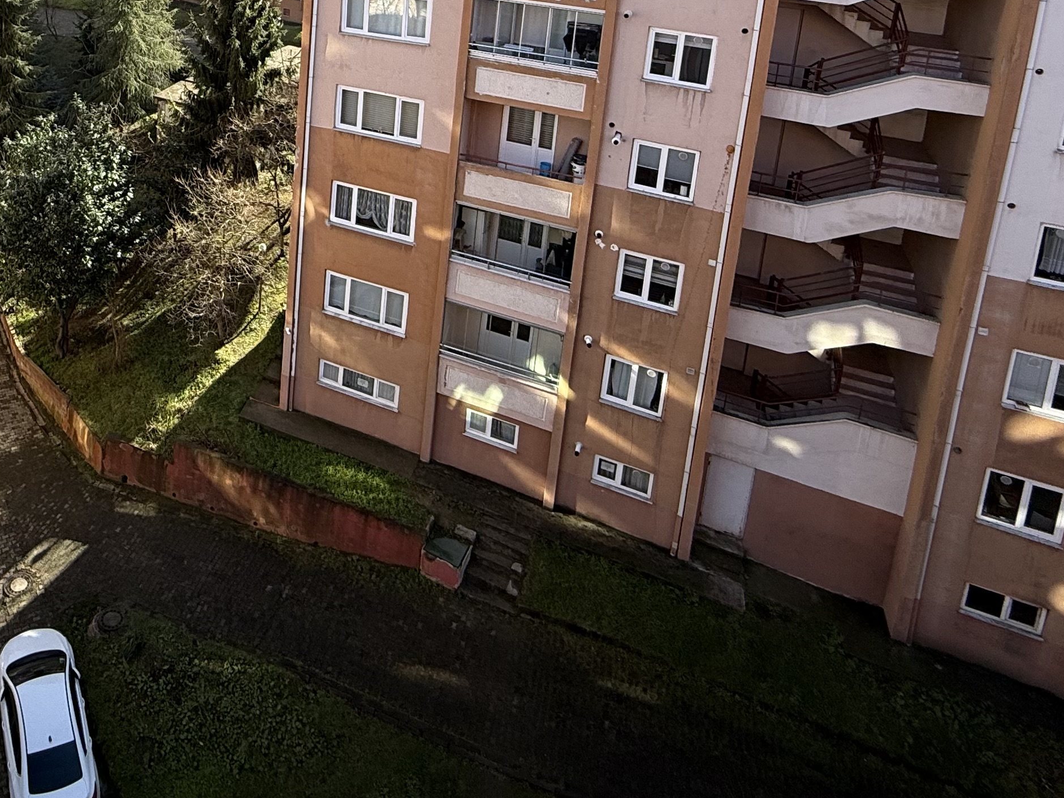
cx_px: 163
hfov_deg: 54.4
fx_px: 922
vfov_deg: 39.4
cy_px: -54
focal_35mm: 30
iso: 50
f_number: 2.2
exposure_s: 1/554
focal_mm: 2.22
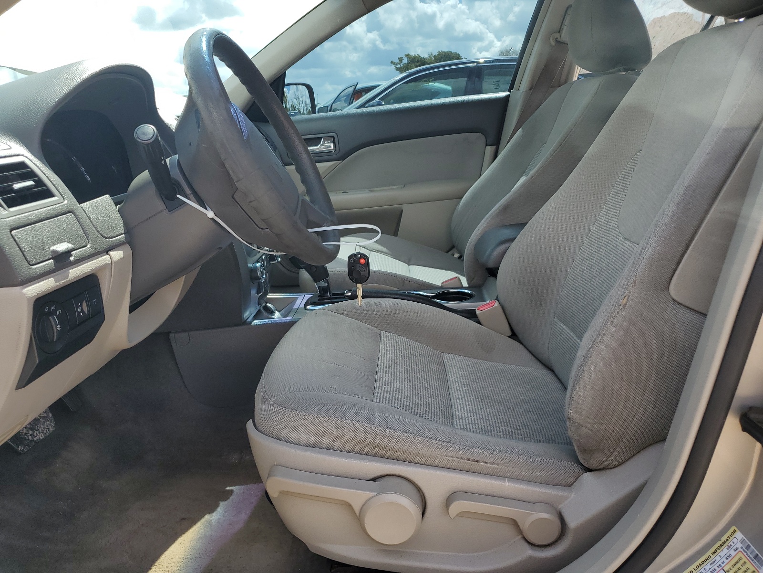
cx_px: 382
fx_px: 573
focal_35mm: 26
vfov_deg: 53.1
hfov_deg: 67.3
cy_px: 286
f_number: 1.5
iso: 50
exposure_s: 1/909
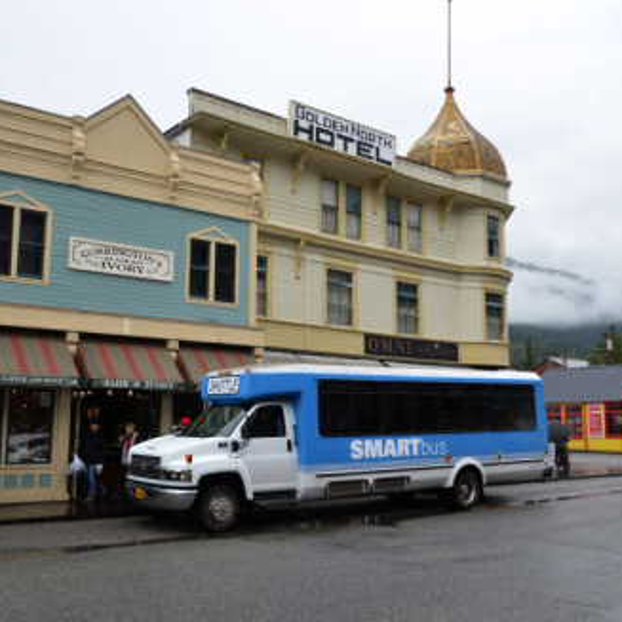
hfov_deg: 47.2
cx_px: 320
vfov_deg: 47.2
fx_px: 712
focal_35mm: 35
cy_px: 313
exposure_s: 1/250
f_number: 8
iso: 180
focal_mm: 18
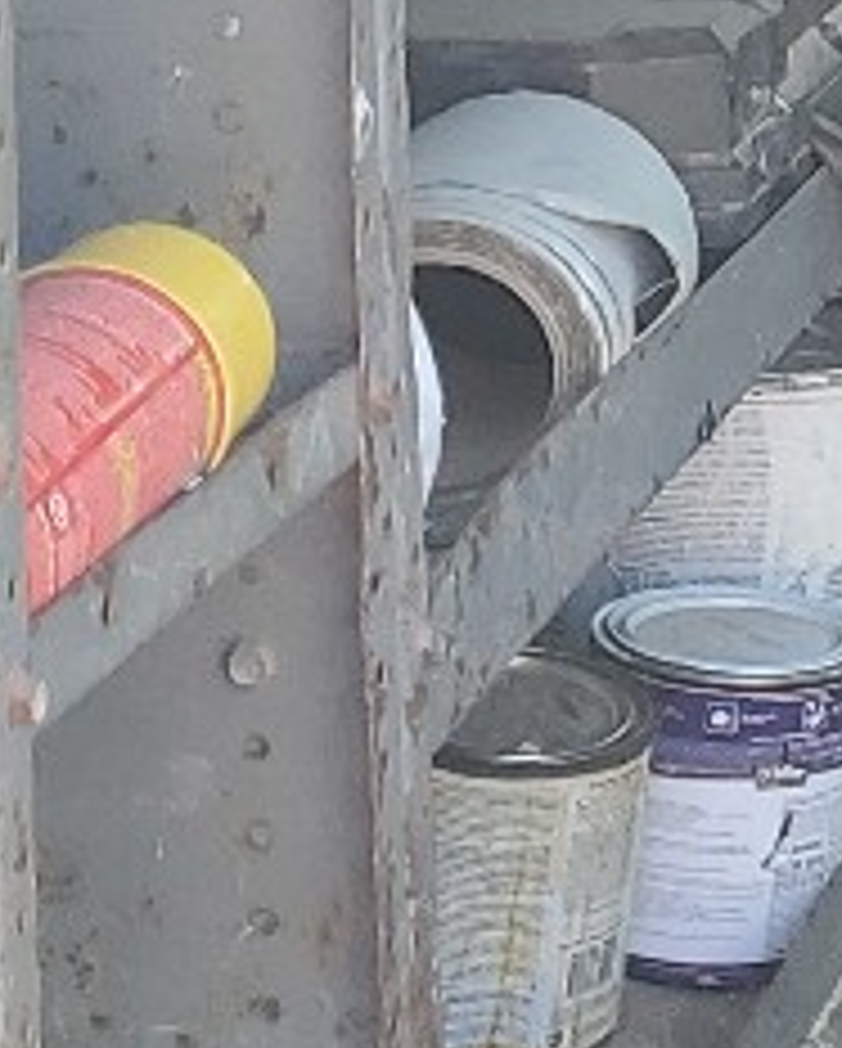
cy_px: -31
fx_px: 5409
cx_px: 2152
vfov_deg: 11.0
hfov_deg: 8.1
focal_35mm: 174
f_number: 1.5
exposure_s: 1/204
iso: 50
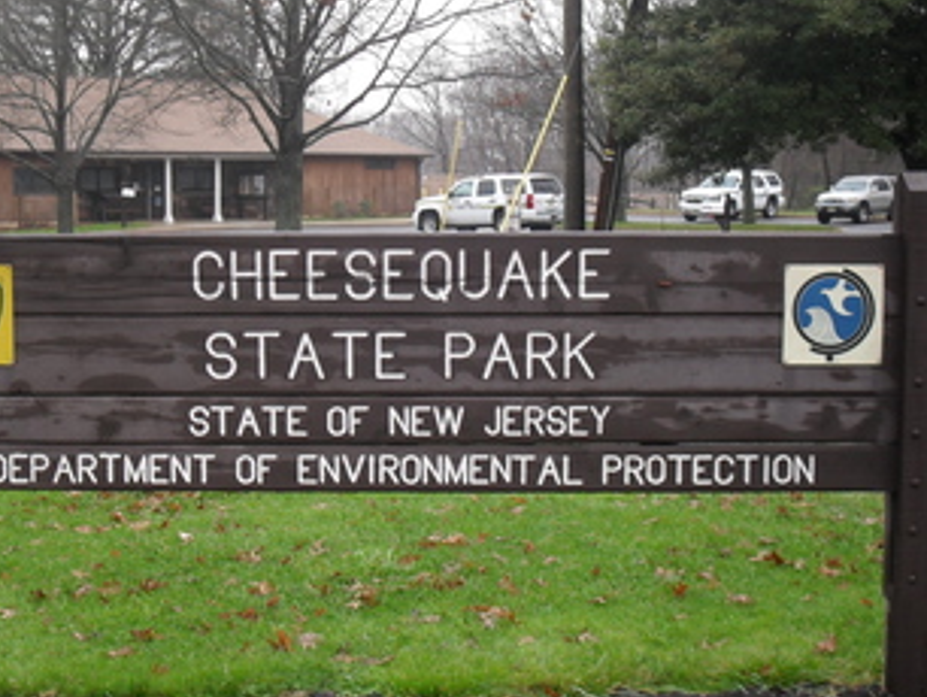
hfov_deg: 28.9
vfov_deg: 22.0
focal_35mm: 67
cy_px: 385
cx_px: 418
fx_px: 1796
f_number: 4.3
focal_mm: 10.1
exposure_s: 1/60
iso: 160
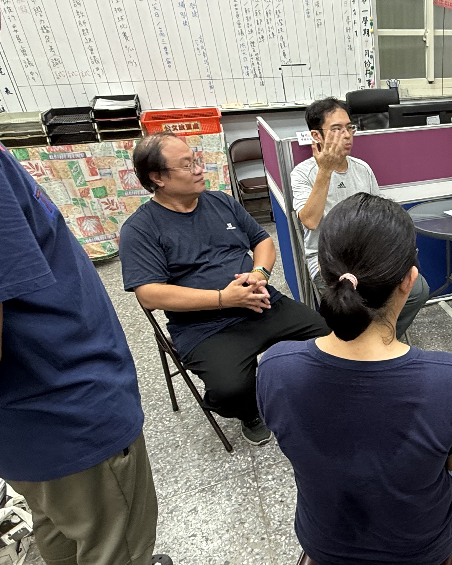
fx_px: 502
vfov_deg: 58.7
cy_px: 305
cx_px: 448
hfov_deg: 42.2
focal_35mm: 30
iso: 200
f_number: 2.2
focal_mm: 2.22
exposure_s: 1/60
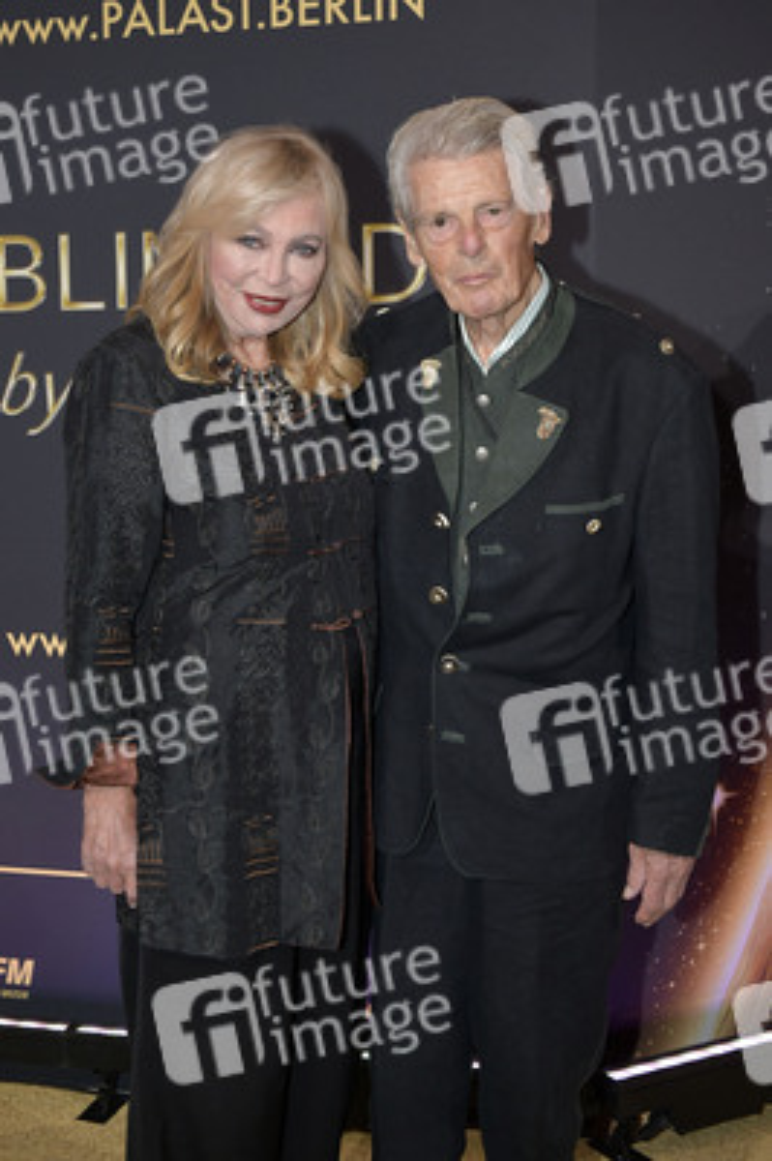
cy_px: 580
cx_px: 386
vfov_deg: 43.6
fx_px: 1450
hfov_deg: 29.8
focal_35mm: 45
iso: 1250
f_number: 6.3
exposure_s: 1/250
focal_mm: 45
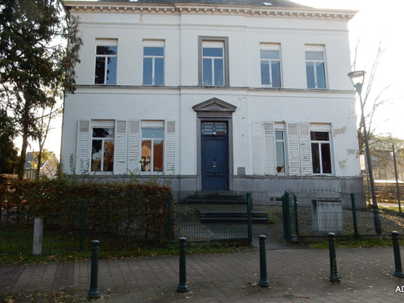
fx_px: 362
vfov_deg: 45.1
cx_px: 176
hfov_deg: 58.2
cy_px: 117
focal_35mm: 31
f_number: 3.7
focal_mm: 4.5
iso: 125
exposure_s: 1/250
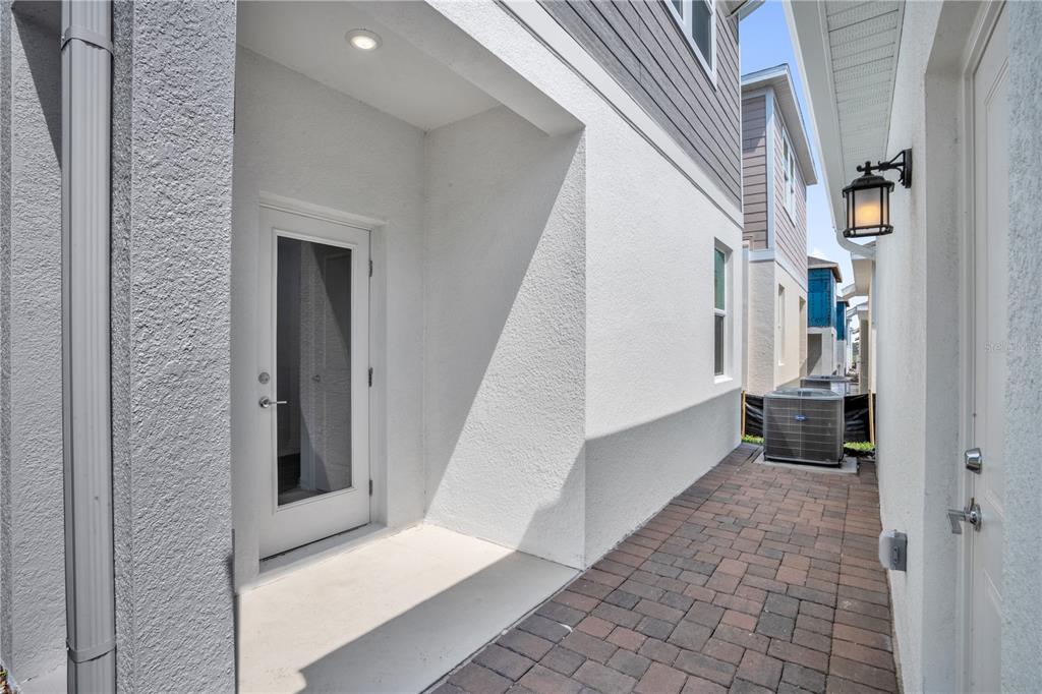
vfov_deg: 73.7
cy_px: 347
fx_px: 463
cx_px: 521
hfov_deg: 96.8
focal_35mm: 16
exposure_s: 1/2000
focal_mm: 16
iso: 160
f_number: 20
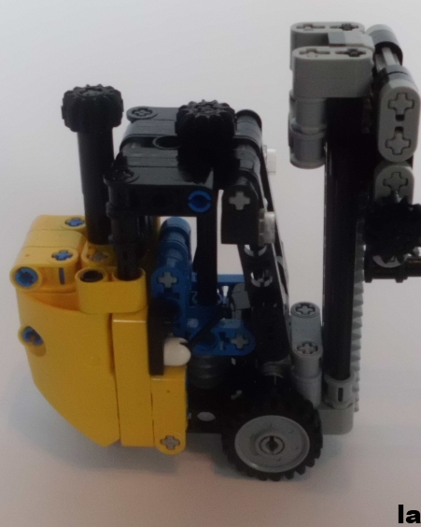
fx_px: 561
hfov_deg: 41.0
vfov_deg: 50.3
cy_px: 254
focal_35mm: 36
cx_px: 243
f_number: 3.2
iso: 400
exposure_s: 1/60
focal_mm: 4.6
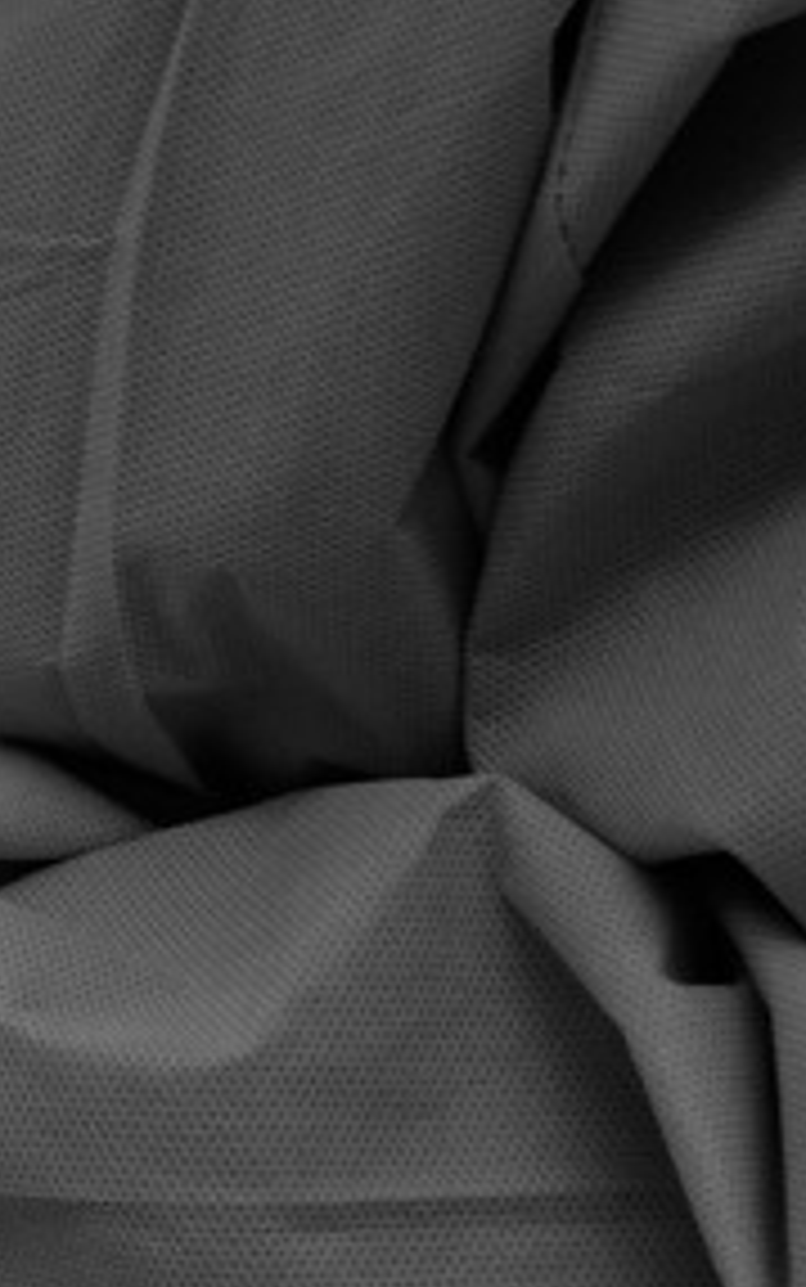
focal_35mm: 231
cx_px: -1508
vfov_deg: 9.1
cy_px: 891
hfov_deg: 5.4
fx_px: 8111
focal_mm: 36
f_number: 5
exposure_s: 1/200
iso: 400
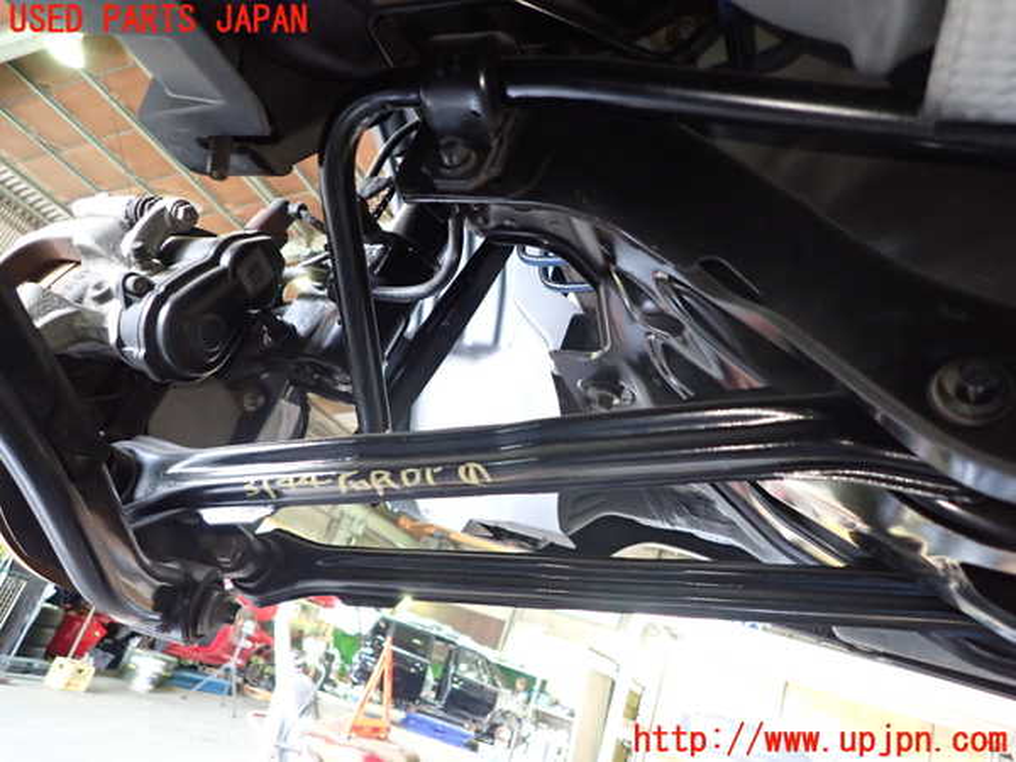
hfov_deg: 69.4
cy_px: 381
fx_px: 734
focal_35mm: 25
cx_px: 508
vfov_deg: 54.9
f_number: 2
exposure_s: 1/30
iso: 500
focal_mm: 4.5
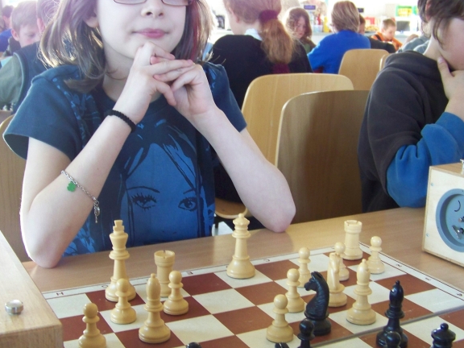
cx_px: 228
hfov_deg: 38.2
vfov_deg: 29.1
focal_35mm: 50
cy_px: 181
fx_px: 670
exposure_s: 1/30
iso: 200
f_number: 2.8
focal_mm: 5.85
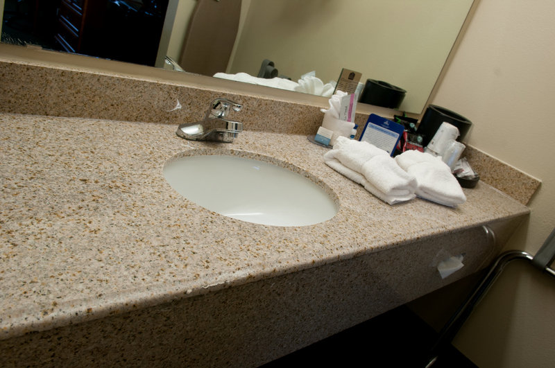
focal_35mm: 26
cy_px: 184
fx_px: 393
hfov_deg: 70.5
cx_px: 278
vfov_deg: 50.3
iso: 200
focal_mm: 17
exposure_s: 1/8
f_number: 8
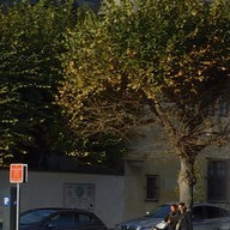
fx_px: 1646
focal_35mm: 219
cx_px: 712
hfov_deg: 7.1
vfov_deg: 8.0
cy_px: 206
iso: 200
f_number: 14
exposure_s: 1/200
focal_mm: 31
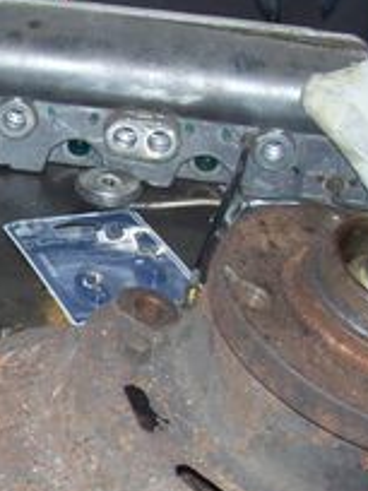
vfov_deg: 17.1
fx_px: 1602
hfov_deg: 12.6
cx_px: -140
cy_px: 452
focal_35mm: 113
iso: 80
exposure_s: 1/64
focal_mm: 6
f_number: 2.7
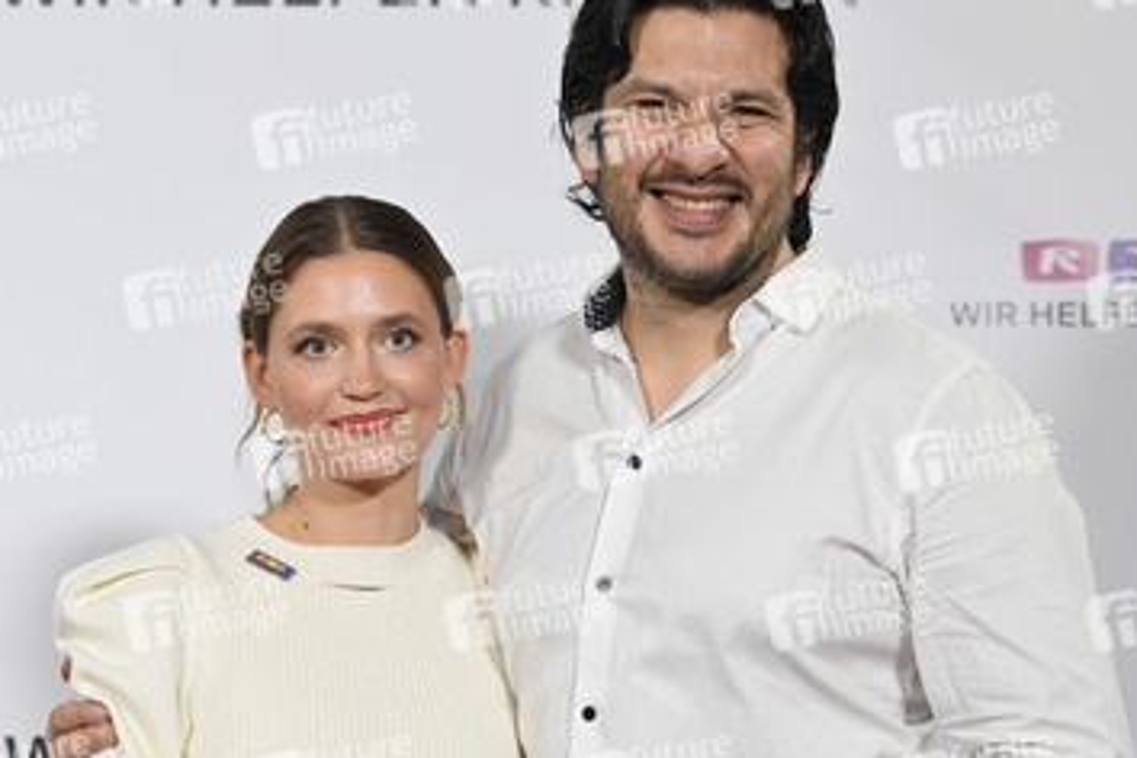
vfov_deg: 10.9
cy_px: 373
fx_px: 3979
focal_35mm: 126
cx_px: 570
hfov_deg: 16.3
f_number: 3.5
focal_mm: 99
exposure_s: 1/320
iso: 1250
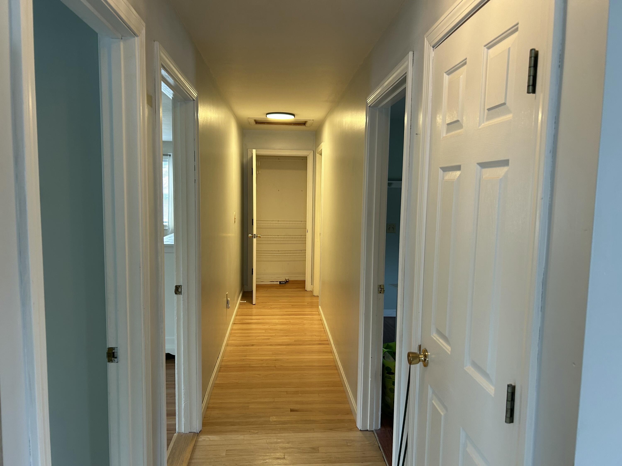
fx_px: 467
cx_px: 311
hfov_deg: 67.3
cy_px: 233
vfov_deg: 53.1
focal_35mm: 26
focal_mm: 5.7
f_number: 1.5
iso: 100
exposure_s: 1/60
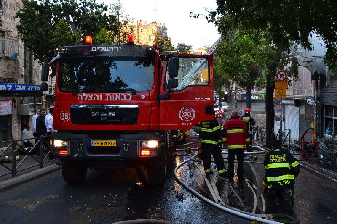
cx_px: 168
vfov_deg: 36.9
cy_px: 112
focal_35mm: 36
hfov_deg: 53.1
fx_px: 337
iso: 400
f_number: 8
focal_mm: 24
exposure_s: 1/50
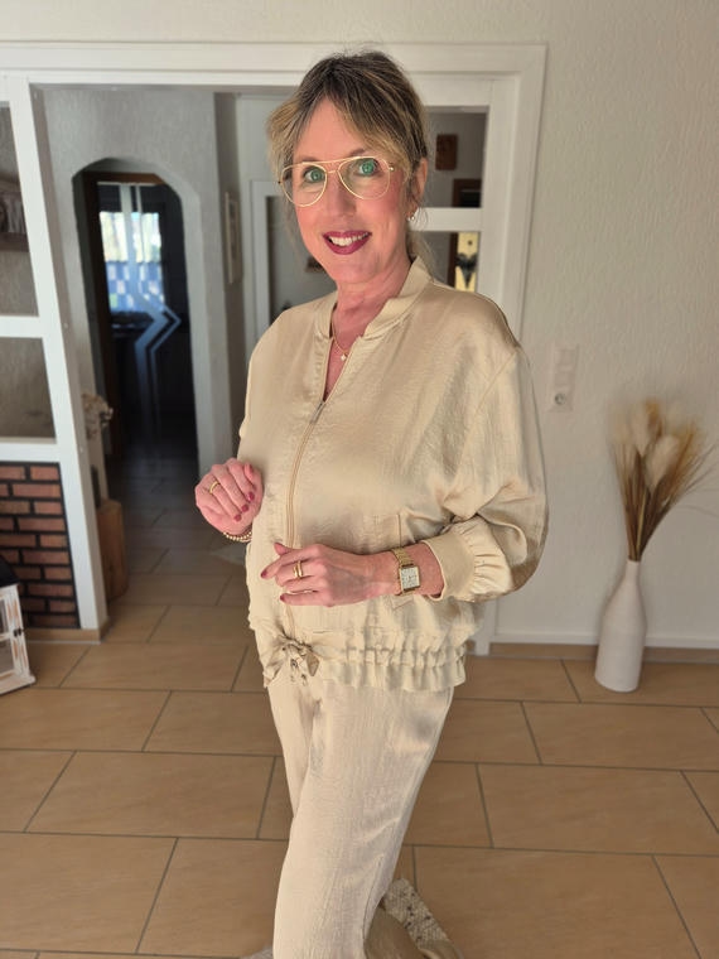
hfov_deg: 58.9
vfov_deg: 73.9
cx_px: 360
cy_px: 480
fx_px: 637
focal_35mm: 23
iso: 25
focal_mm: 5.4
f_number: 1.8
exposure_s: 1/122
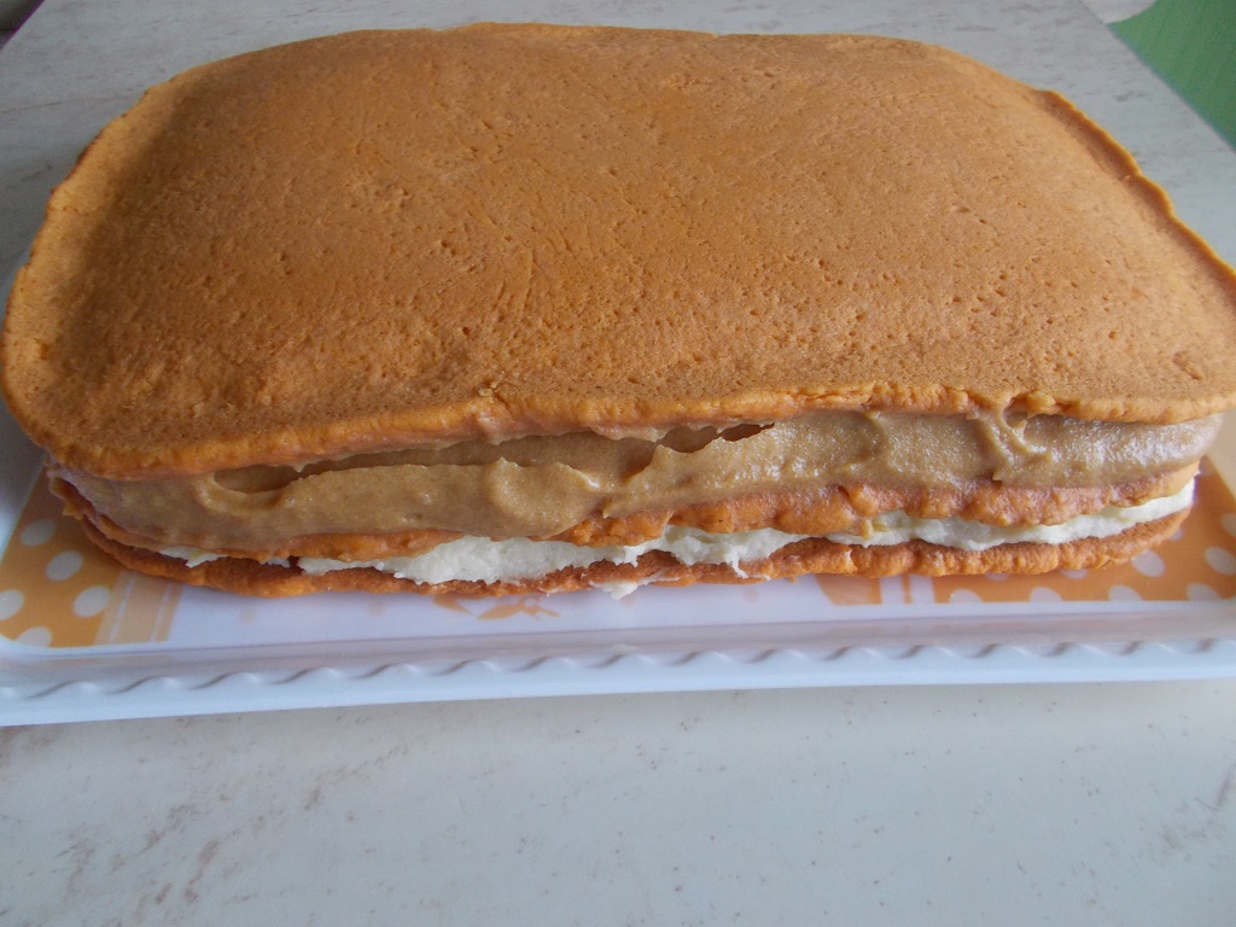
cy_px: 464
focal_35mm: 26
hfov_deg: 67.3
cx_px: 618
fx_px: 928
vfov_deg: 53.1
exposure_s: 1/20
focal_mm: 4.6
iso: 200
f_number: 3.2
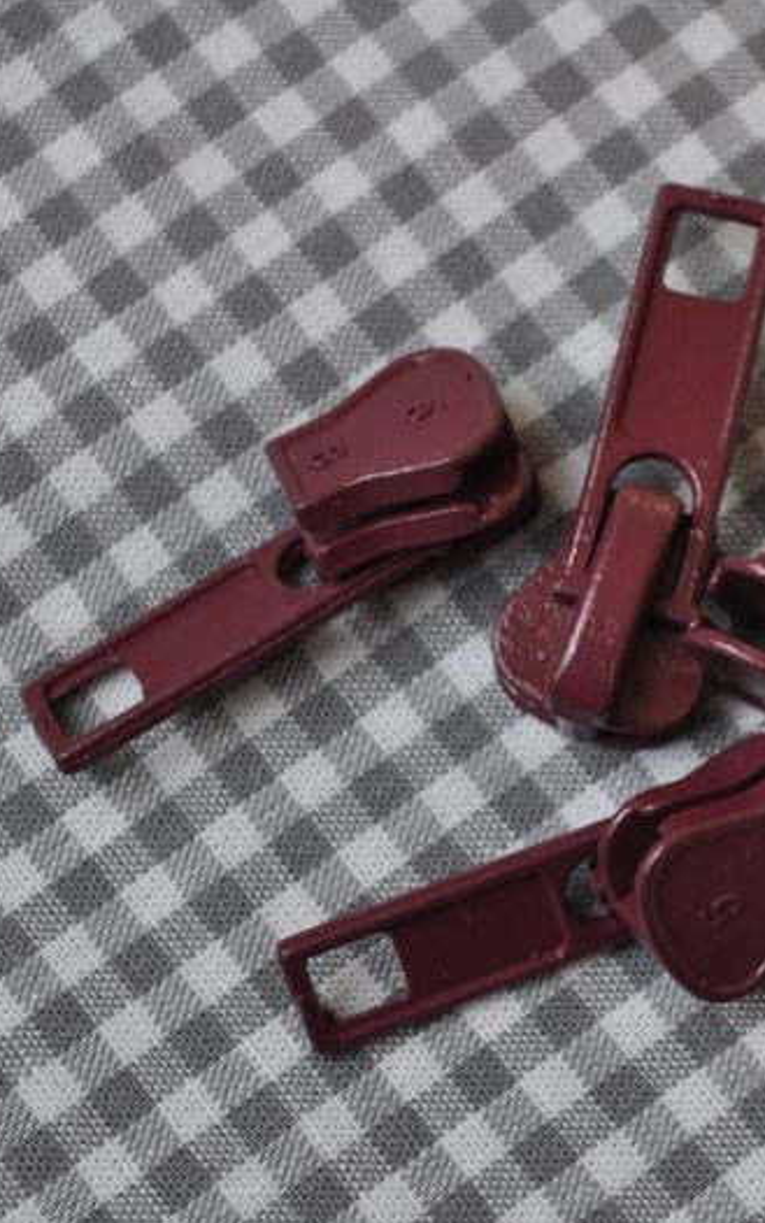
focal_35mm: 128
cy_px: 608
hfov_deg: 10.2
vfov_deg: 16.3
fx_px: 4260
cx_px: 672
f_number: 5.6
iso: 400
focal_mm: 55
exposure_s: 1/100
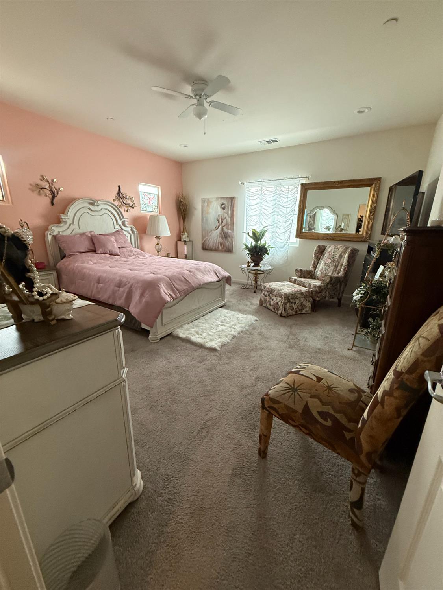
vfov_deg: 102.1
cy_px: 295
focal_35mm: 14
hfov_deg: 85.7
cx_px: 222
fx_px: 239
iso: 400
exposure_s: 1/60
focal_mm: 2.22
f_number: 2.2
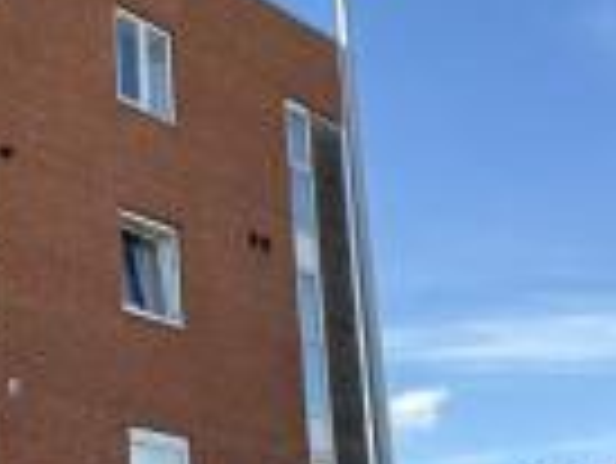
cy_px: 304
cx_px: -11
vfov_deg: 18.4
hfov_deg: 23.3
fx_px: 1425
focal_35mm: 80
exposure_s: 1/1196
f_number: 1.6
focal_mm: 5.96
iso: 50
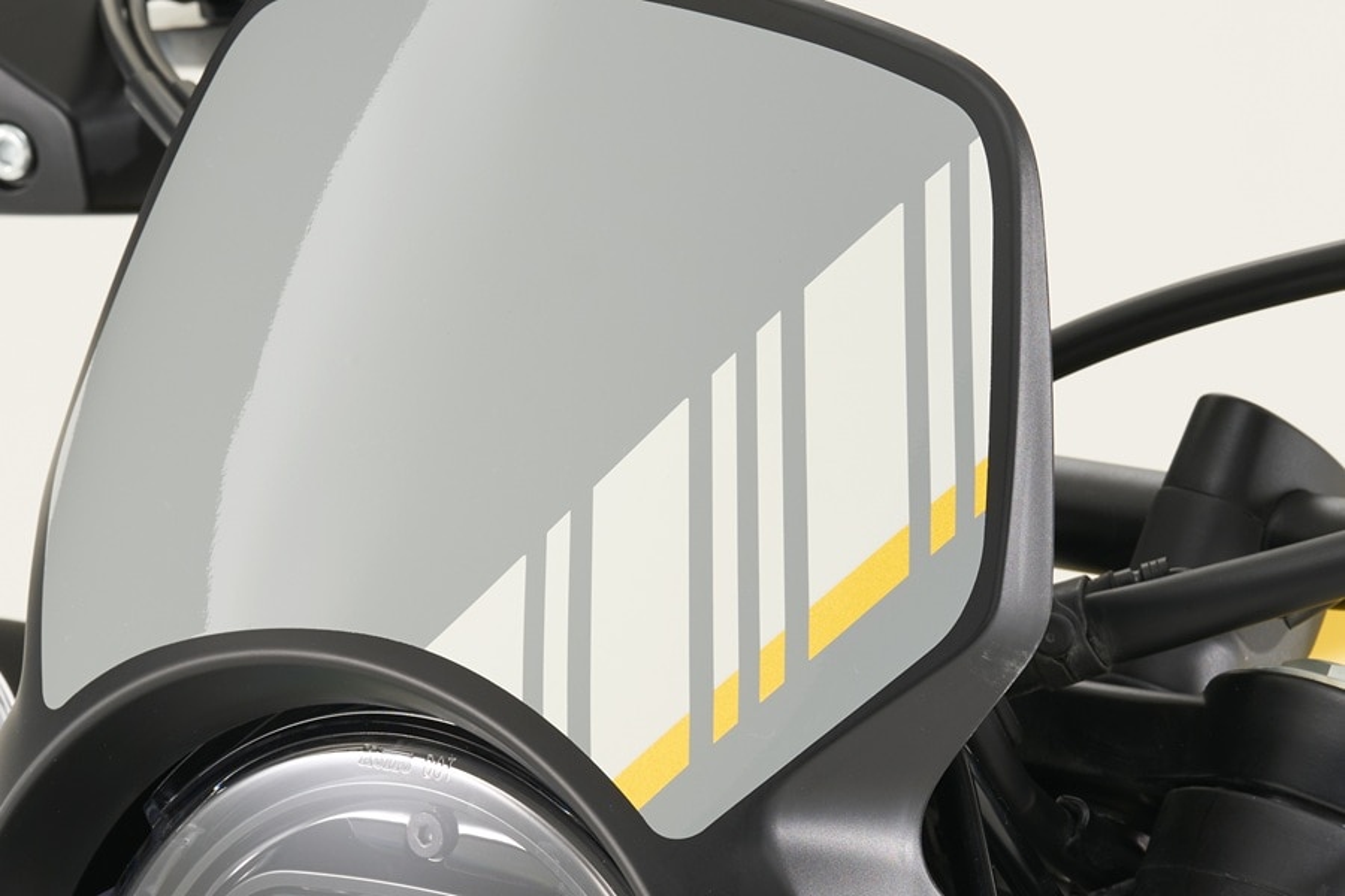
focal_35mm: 124
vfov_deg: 11.1
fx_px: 4632
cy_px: 448
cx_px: 672
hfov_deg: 16.5
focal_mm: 124
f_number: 10
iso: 100
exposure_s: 1/2.5
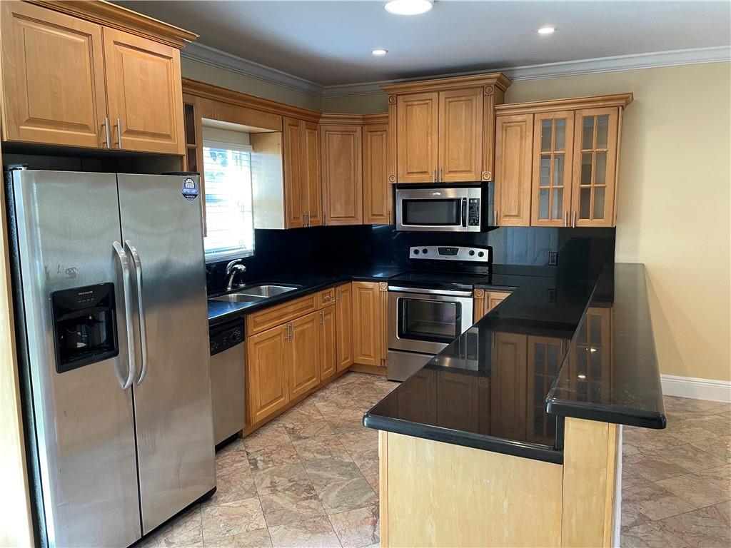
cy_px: 274
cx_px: 366
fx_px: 549
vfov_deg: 53.1
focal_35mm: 26
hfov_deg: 67.3
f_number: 1.6
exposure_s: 1/60
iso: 80
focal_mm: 4.2
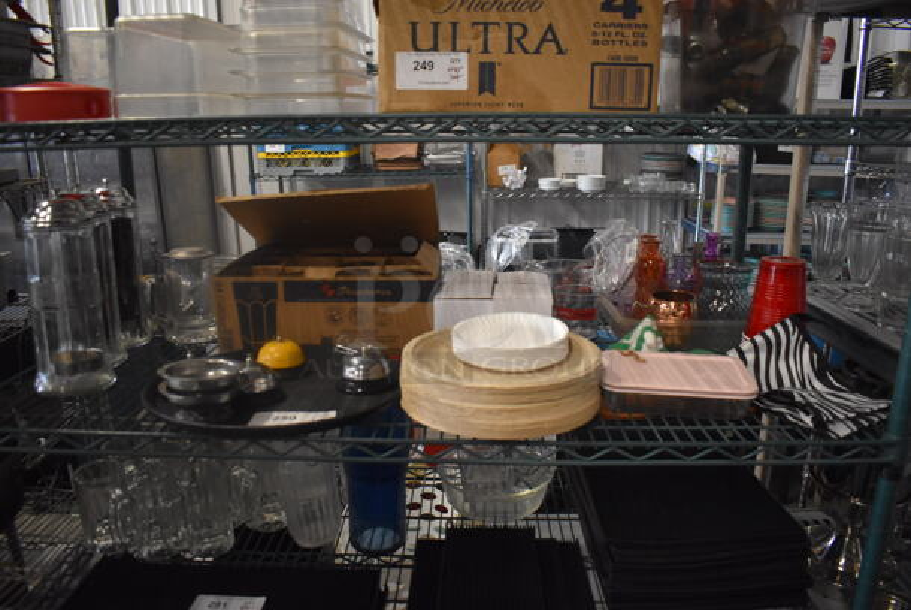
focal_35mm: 27
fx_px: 684
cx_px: 456
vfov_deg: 48.0
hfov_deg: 67.3
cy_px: 305
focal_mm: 18
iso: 2200
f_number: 3.5
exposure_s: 1/125
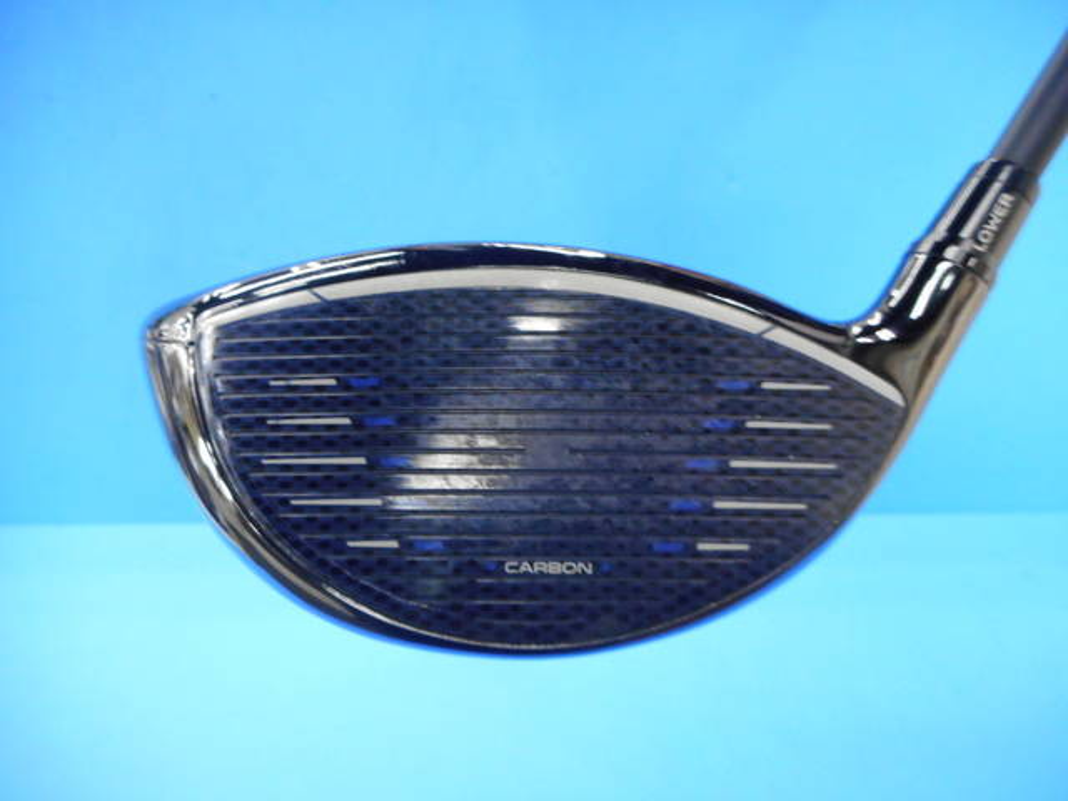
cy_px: 400
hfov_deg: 69.4
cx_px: 534
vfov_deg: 54.9
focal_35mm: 25
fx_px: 771
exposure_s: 1/30
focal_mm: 4.5
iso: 320
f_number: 3.7
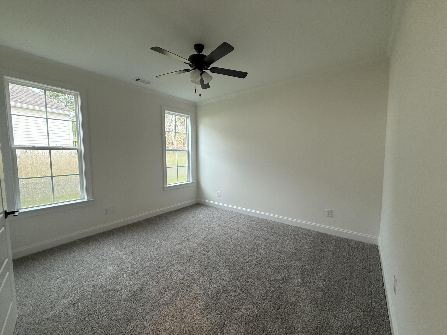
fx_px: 181
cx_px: 224
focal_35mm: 14
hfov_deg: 102.1
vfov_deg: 85.7
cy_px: 168
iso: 320
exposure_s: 1/120
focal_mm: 2.22
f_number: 2.2
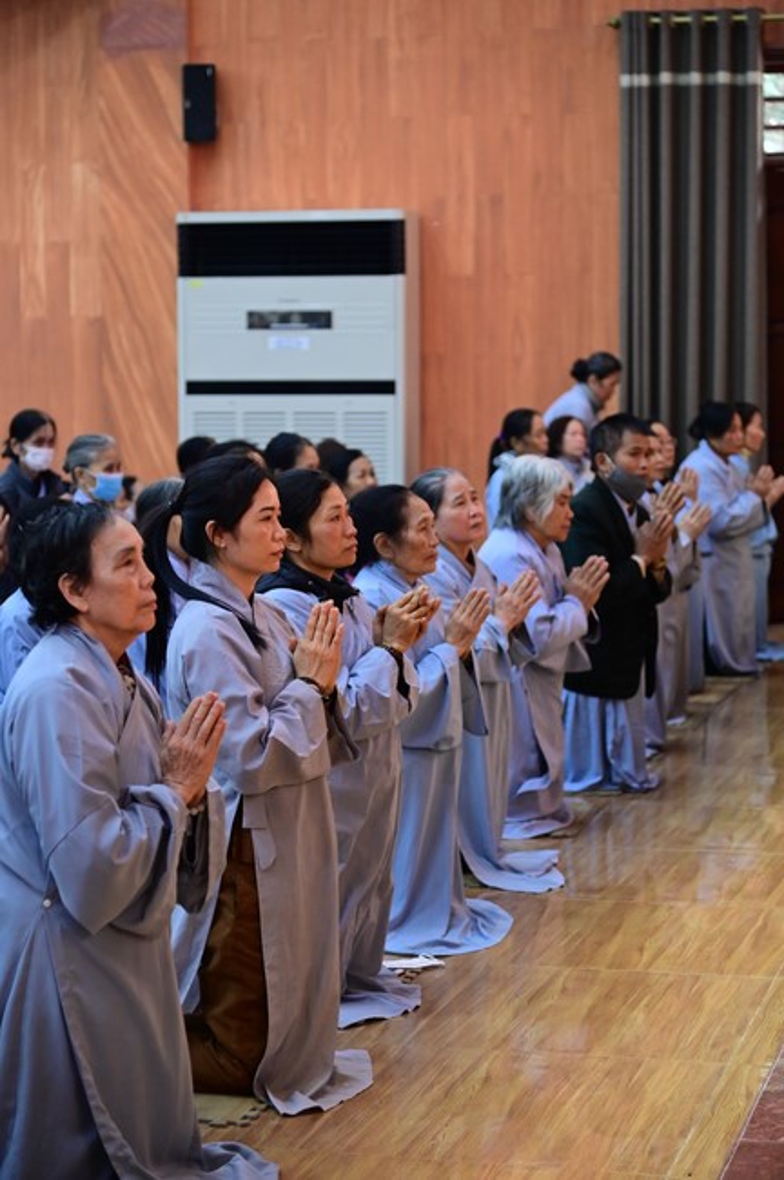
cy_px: 590
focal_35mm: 85
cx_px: 392
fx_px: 2782
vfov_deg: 23.9
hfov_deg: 16.0
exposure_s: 1/125
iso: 4000
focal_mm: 85
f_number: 4
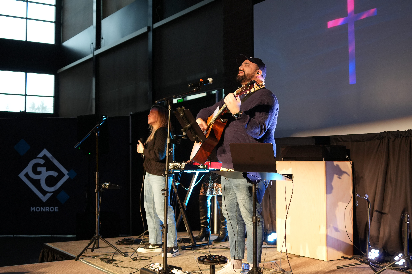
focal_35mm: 45
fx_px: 515
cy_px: 137
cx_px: 206
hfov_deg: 43.6
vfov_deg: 29.9
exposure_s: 1/100
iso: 1000
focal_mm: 30
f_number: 2.8
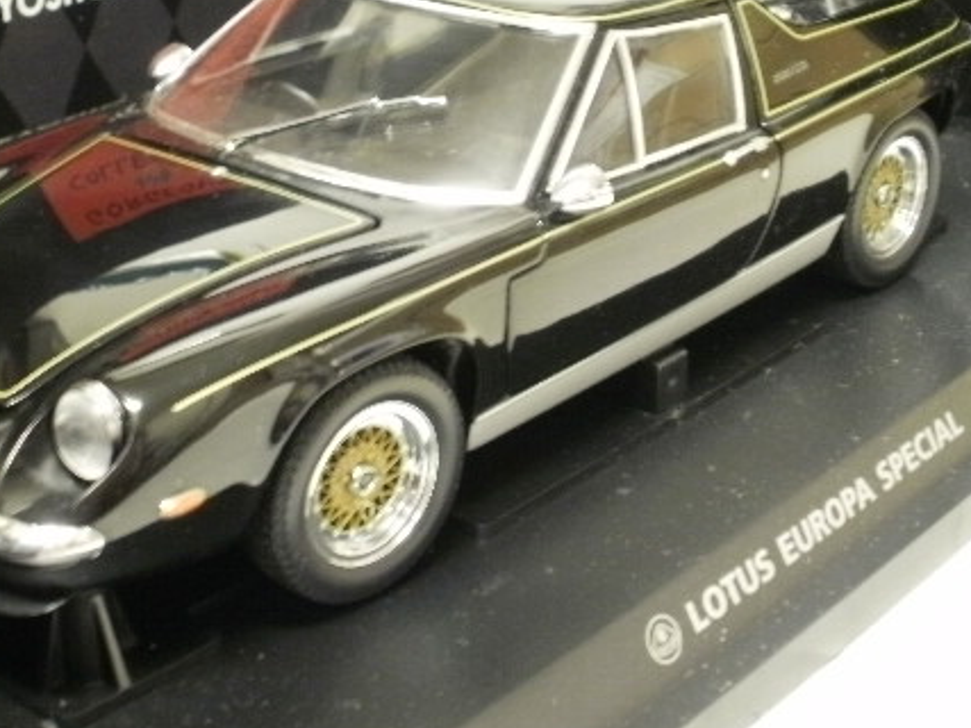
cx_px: 371
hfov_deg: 29.3
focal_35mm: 66
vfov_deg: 22.1
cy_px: 207
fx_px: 1851
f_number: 4
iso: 250
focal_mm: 7.7
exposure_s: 1/2
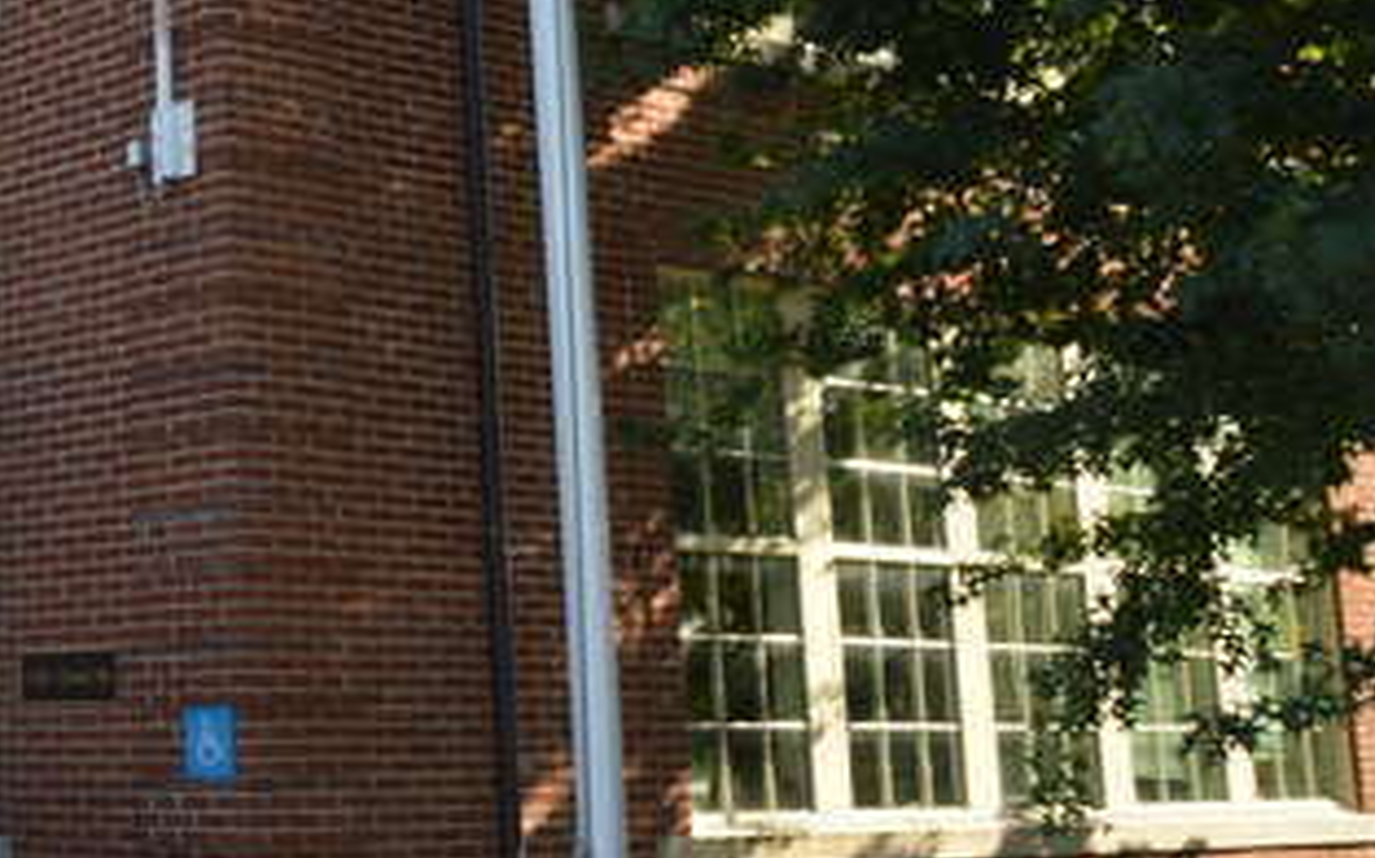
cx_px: -219
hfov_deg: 26.5
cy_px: 39
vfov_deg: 18.2
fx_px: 2622
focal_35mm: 70
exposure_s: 1/125
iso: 100
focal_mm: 18
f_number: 5.6
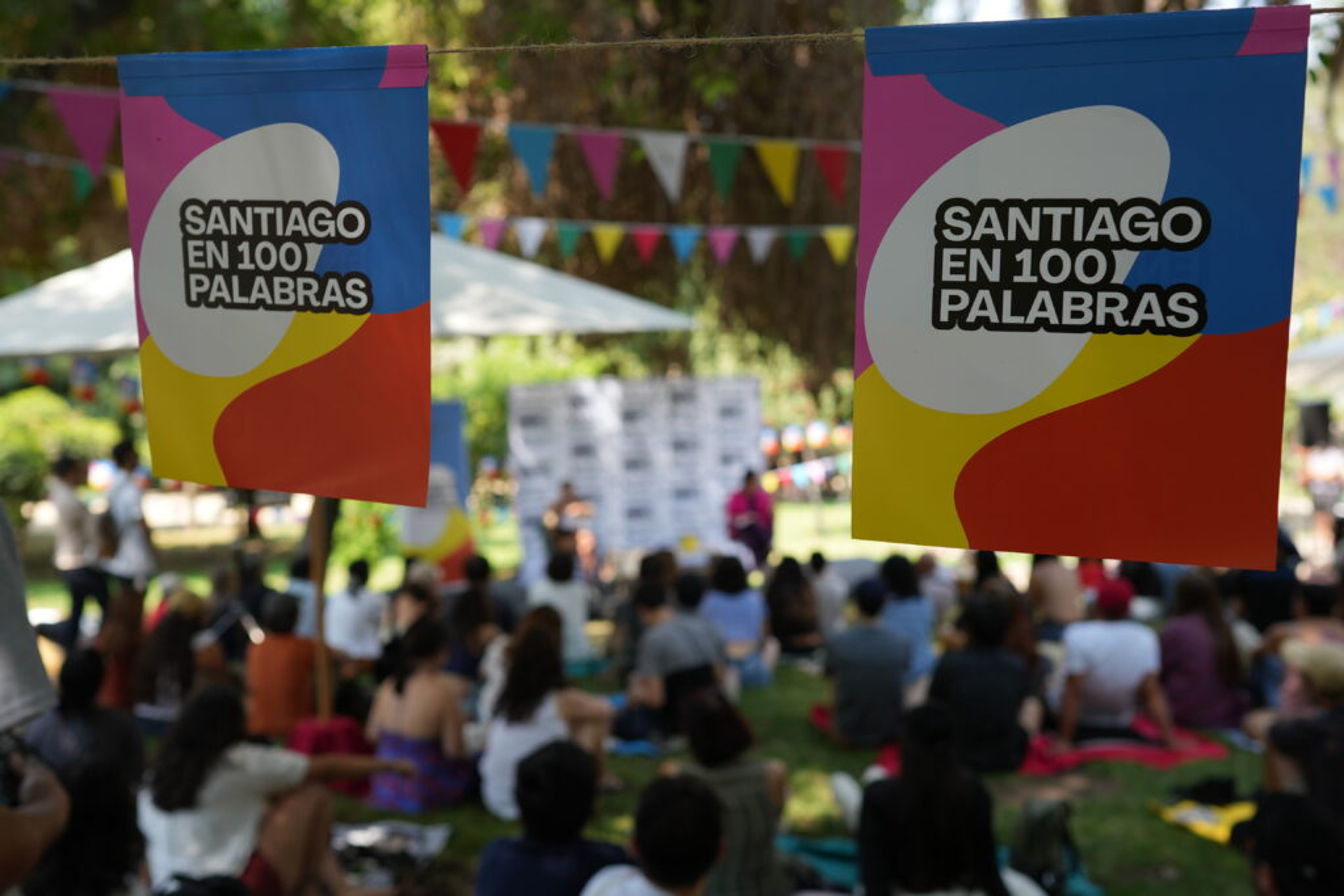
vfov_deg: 36.9
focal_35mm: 36
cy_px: 448
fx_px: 1344
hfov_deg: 53.1
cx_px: 672
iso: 125
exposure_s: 1/250
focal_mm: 24
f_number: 3.5
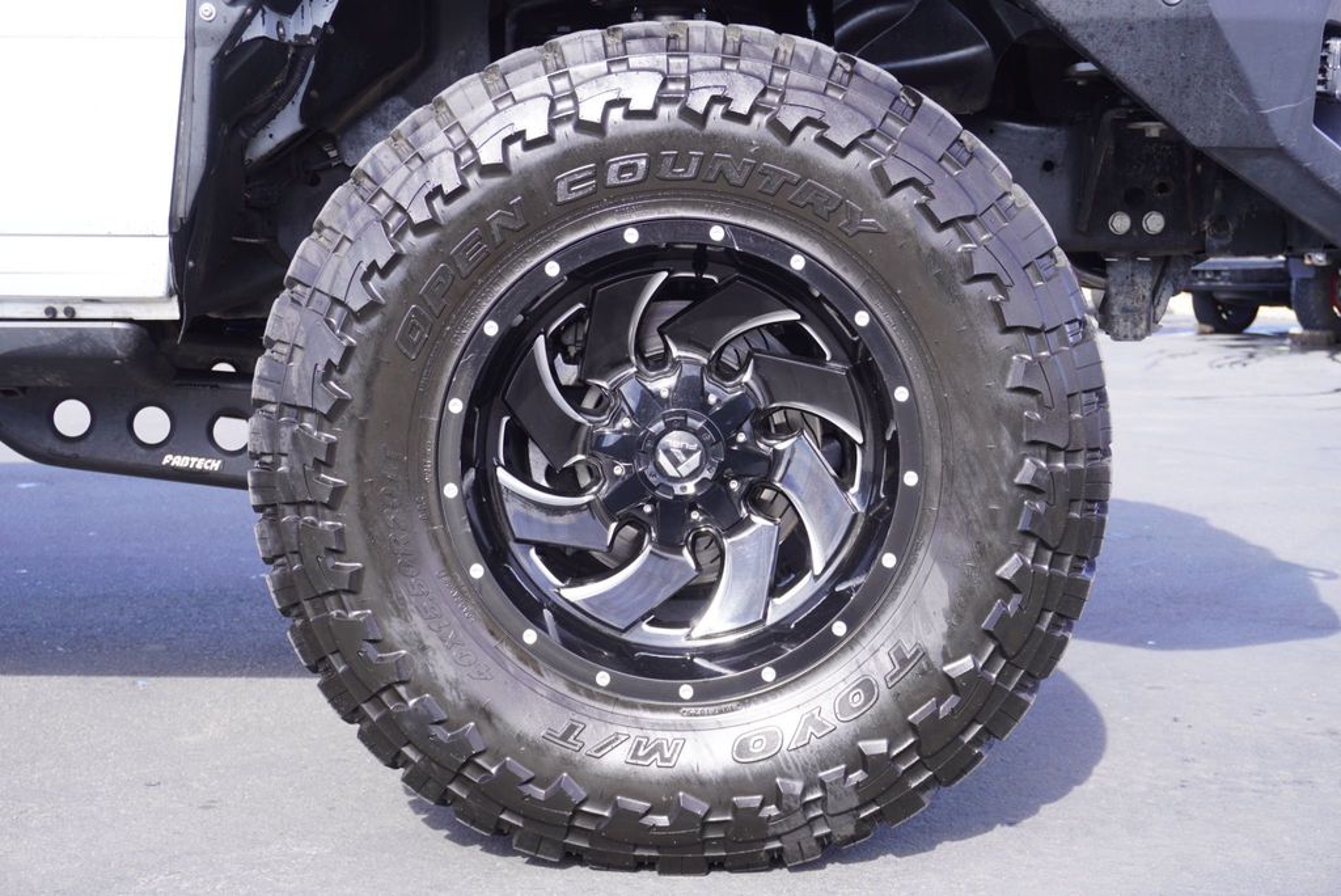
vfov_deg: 24.4
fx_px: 2068
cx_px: 670
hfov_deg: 35.9
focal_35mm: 56
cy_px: 448
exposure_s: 1/80
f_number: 6.3
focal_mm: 37
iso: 100
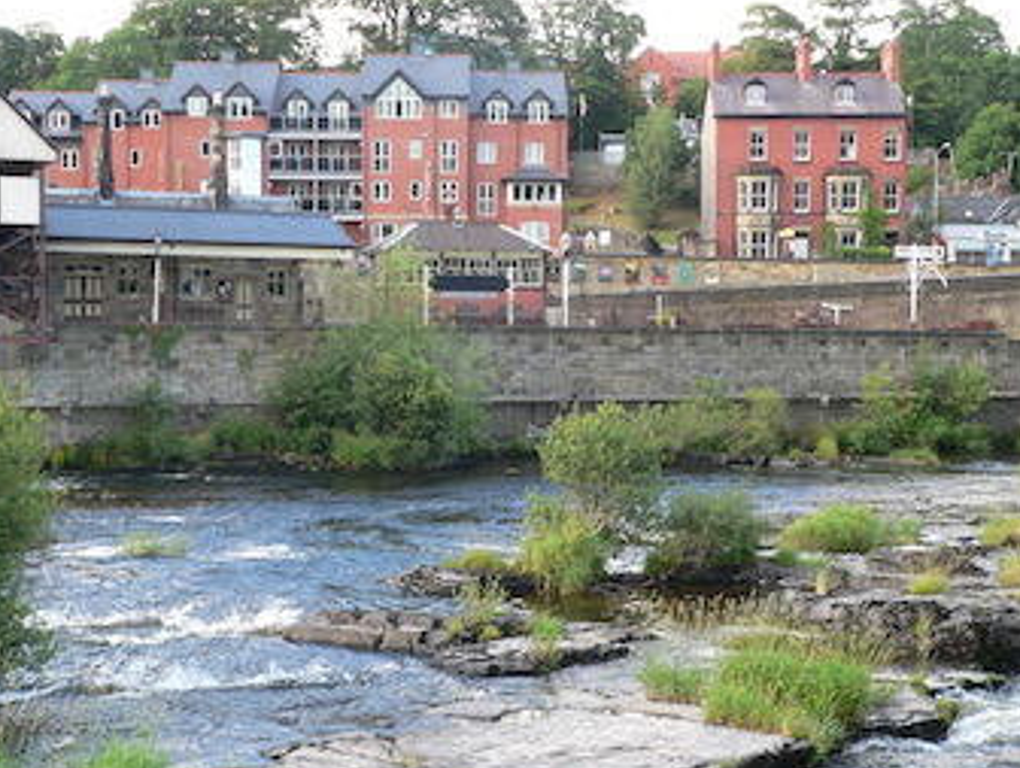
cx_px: 498
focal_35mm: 51
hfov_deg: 37.4
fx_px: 1505
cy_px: 384
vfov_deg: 28.6
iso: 100
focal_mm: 8.1
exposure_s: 1/40
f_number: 5.6
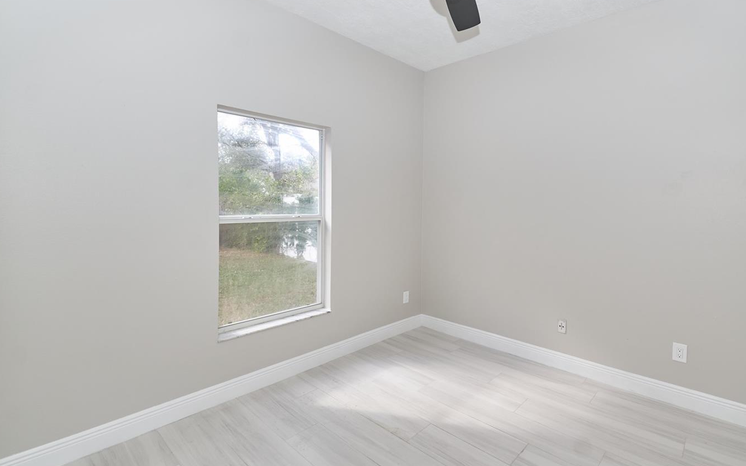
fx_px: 346
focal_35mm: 17
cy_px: 208
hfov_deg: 94.1
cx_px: 410
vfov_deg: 67.8
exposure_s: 1/200
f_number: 4
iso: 500
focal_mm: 14
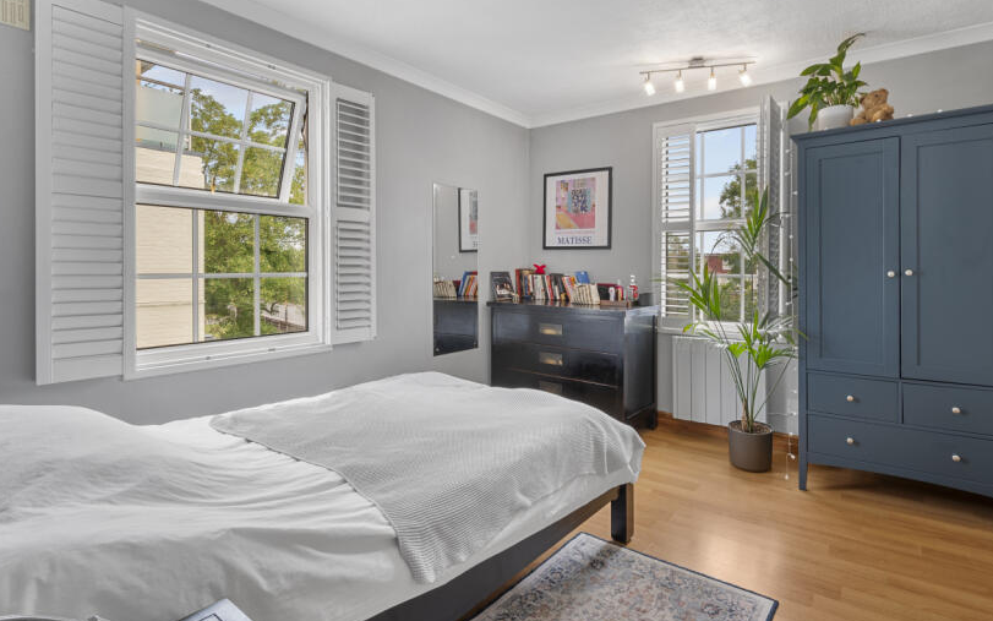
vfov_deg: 64.8
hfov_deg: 90.7
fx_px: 487
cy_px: 271
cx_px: 551
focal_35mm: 18
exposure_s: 1/8
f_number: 16
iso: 200
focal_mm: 14
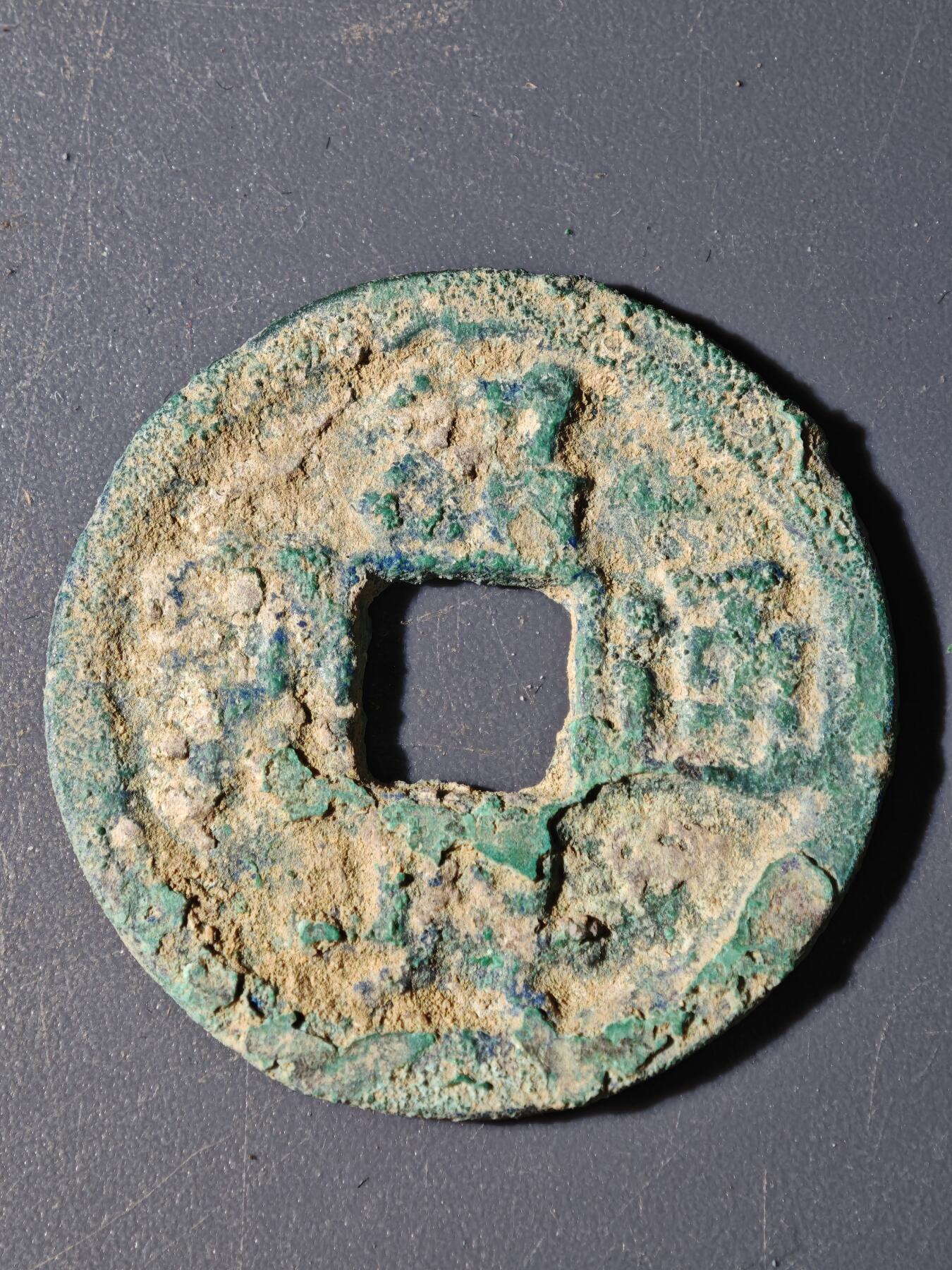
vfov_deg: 21.3
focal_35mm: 92
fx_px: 3374
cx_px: 476
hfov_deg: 16.1
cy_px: 635
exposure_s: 1/100
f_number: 2
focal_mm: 9
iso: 320
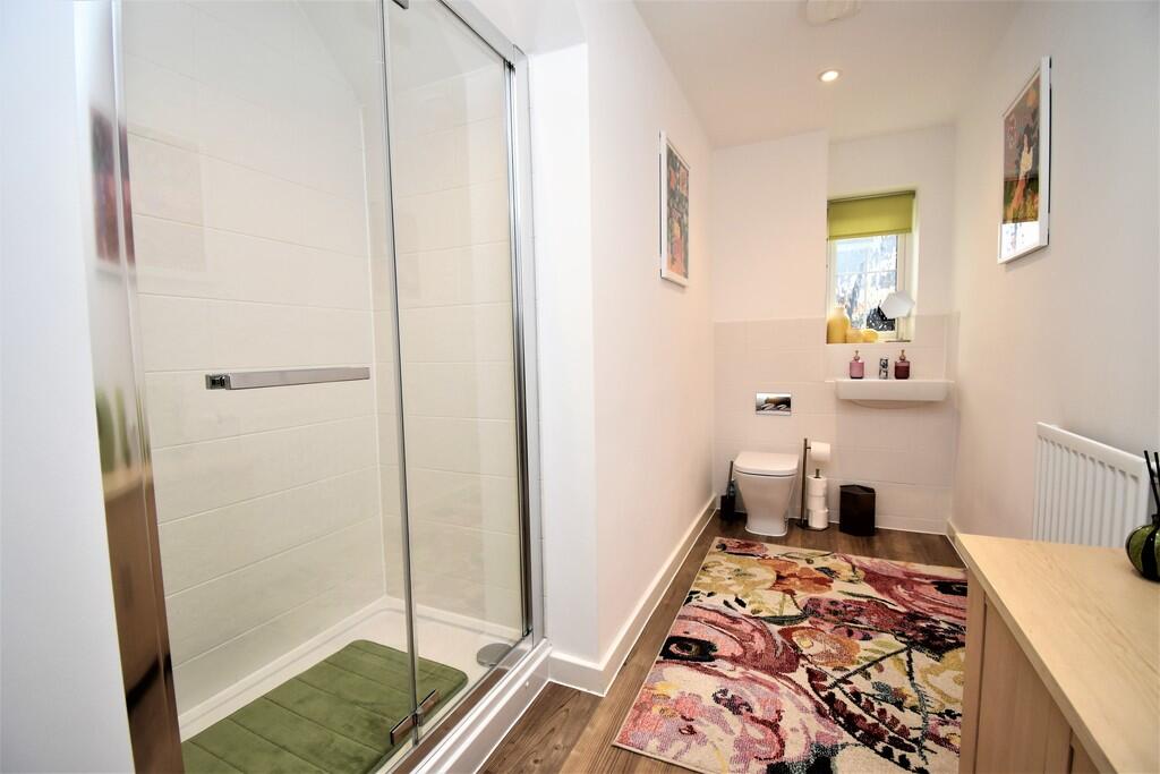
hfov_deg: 100.4
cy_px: 387
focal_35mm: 15
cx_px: 580
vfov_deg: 77.3
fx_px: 483
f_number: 5
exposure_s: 1/100
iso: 800
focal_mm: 10
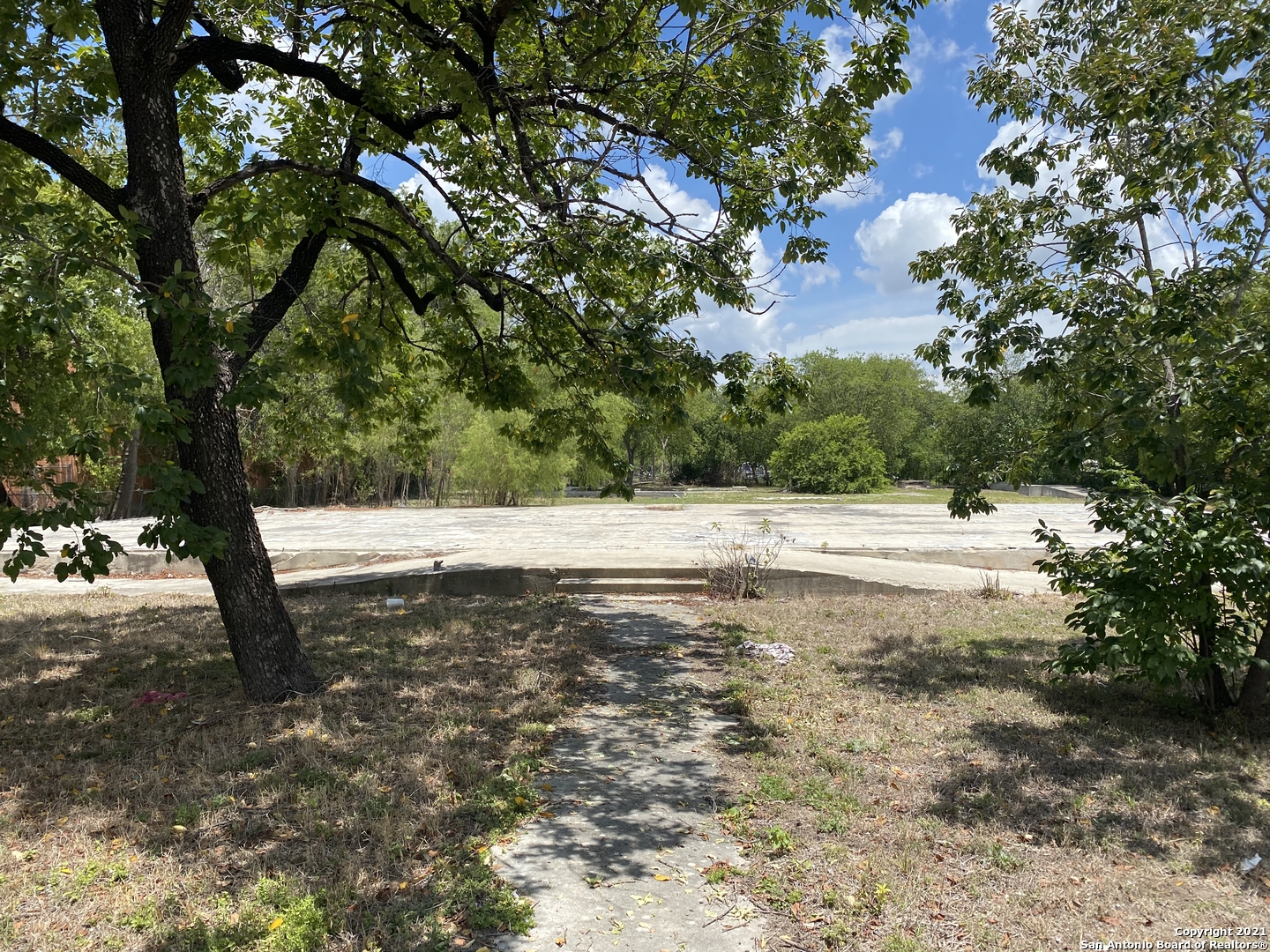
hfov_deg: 67.3
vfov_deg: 53.1
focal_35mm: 26
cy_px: 476
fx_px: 954
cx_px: 635
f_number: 1.8
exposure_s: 1/2513
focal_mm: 4.25
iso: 32
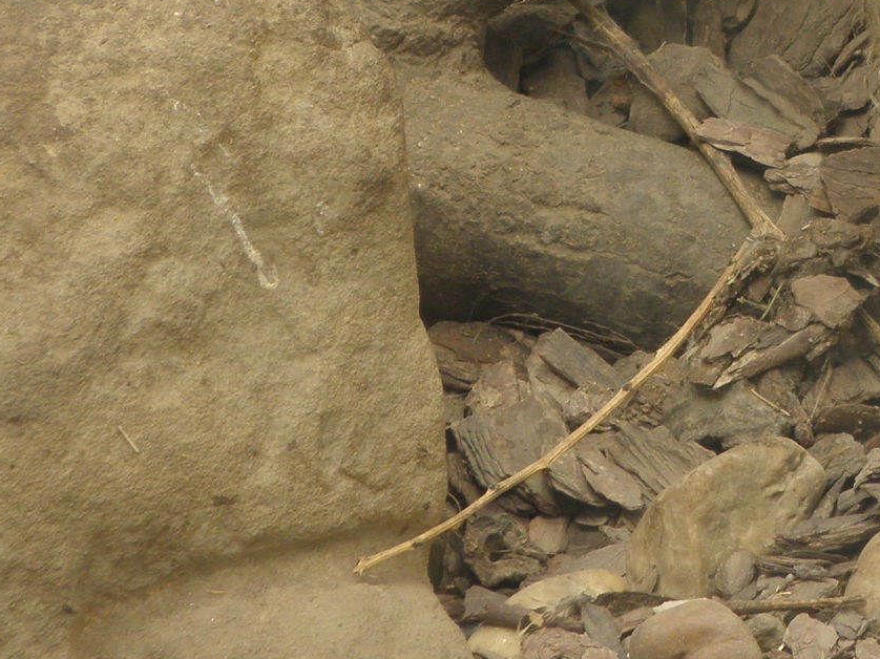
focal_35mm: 272
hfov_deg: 7.2
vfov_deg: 5.4
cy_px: -263
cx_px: 934
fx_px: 6913
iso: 80
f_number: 4.1
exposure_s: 1/100
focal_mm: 15.97
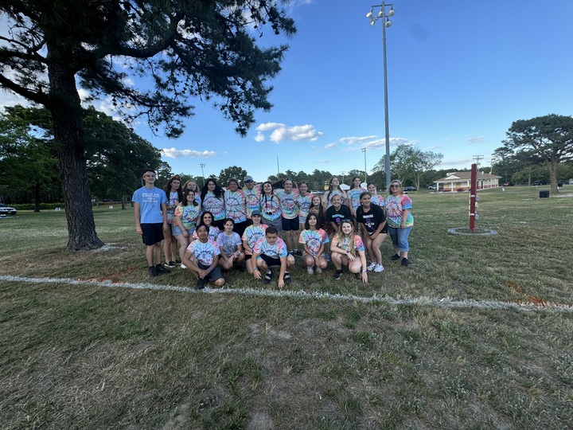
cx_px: 286
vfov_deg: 85.7
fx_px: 232
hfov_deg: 102.1
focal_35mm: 14
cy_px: 215
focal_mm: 2.22
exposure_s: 1/453
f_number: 2.2
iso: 40
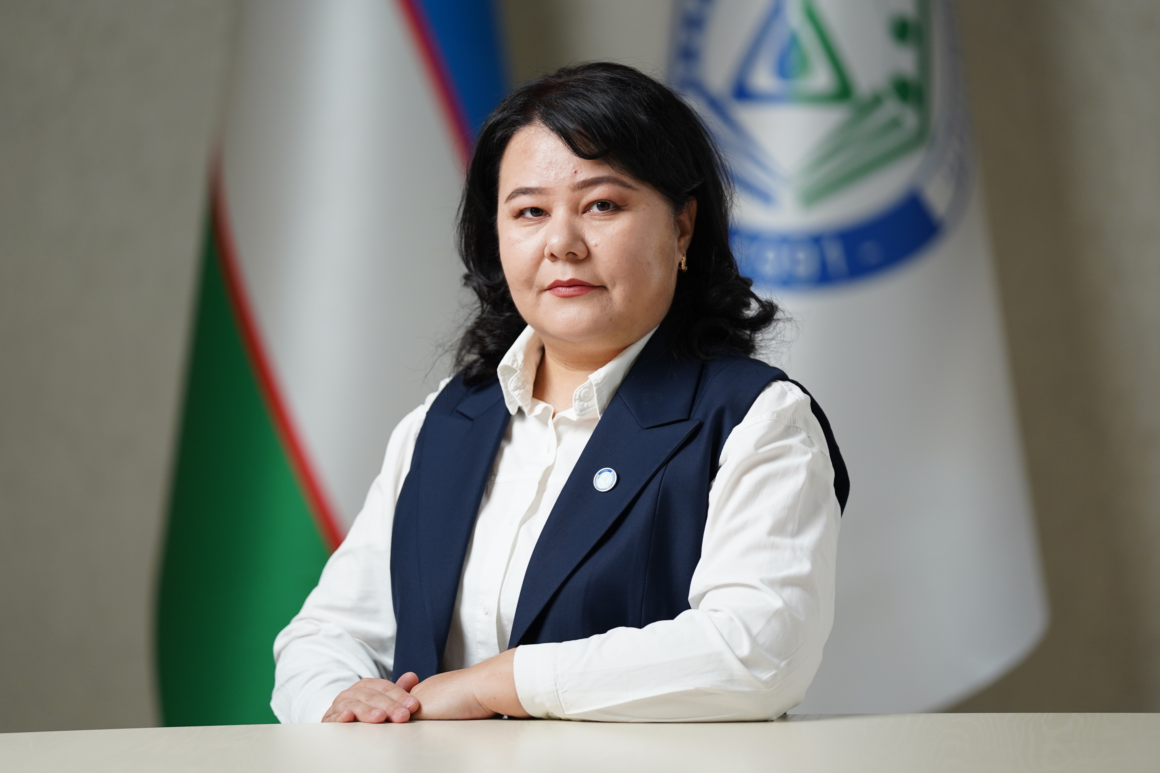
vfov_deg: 8.5
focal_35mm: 162
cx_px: 580
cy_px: 386
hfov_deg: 12.7
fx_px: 5220
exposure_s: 1/200
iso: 800
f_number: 2.8
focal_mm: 162
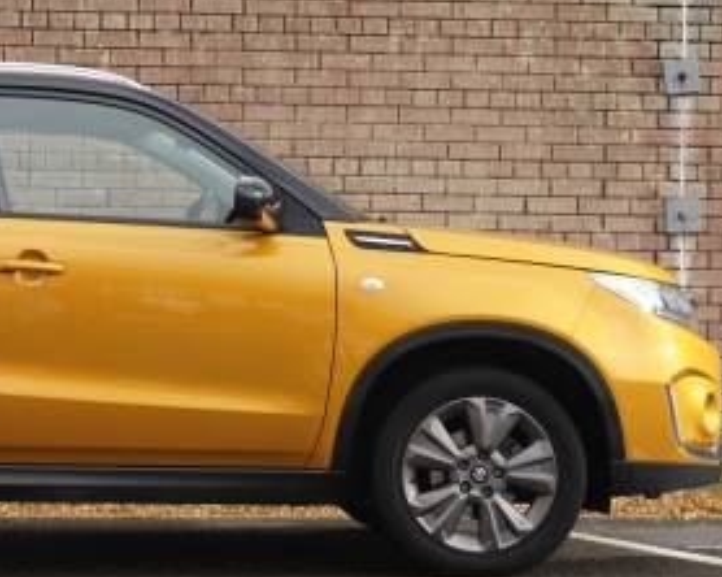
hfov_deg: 17.7
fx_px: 2287
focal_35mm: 107
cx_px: 117
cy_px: 242
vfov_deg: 14.4
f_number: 5
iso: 200
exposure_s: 1/160
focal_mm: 33
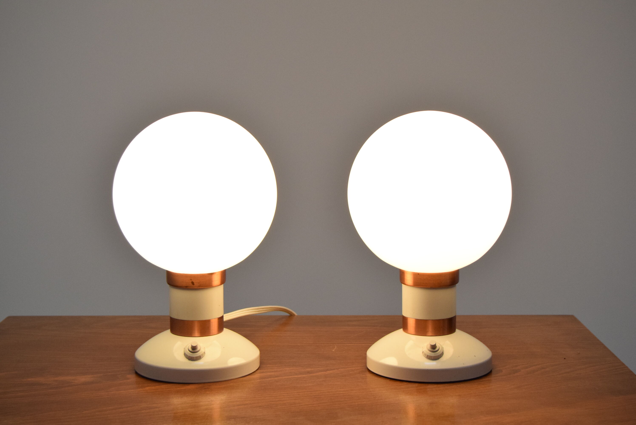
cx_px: 318
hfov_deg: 31.9
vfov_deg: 21.6
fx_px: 1114
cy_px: 212
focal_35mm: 63
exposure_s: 1/160
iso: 1600
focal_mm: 42
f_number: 6.3
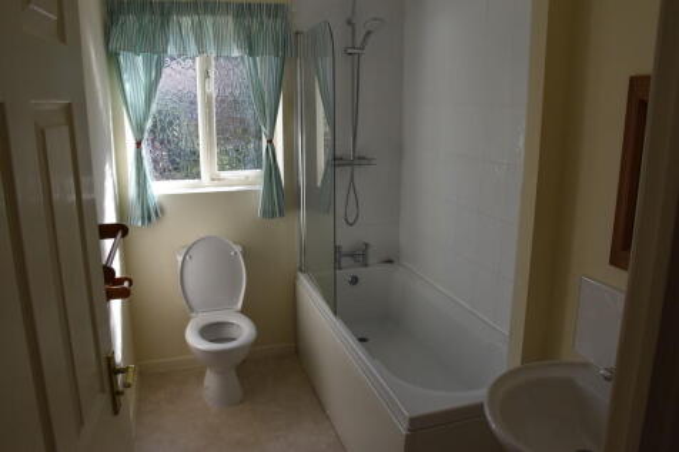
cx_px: 340
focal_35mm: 27
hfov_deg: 67.4
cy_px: 226
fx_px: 509
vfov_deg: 47.9
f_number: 8
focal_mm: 18
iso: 400
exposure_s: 1/250
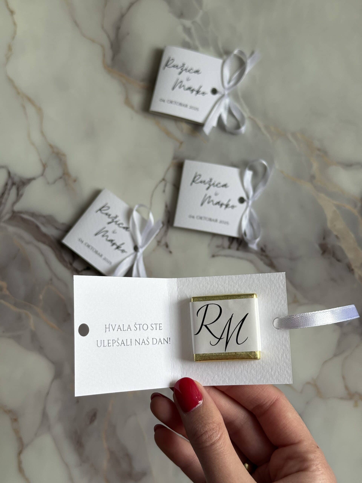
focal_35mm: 48
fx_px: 669
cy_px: 242
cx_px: 181
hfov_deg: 30.3
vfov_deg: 39.7
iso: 50
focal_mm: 6.76
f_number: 1.78
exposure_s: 1/70
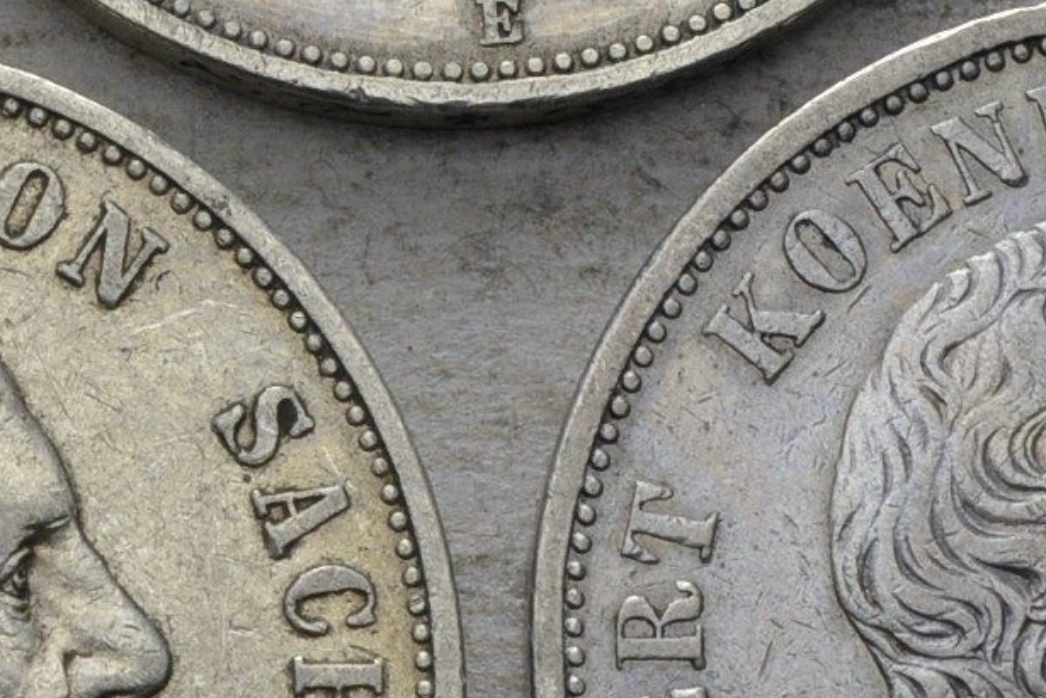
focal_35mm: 228
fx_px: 6624
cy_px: 107
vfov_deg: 6.0
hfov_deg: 9.0
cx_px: -51
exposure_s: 1/250
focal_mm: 38
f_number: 14
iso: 400
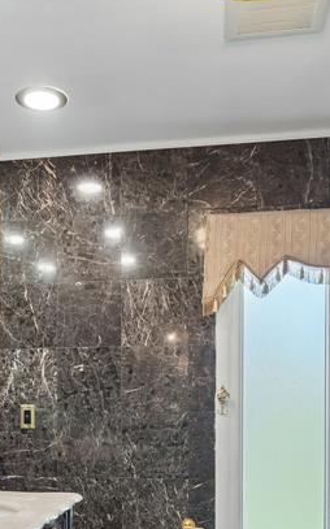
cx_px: 95
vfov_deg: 45.4
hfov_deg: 30.8
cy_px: 435
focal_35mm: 41
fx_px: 591
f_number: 8
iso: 400
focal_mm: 16
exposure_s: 1/13
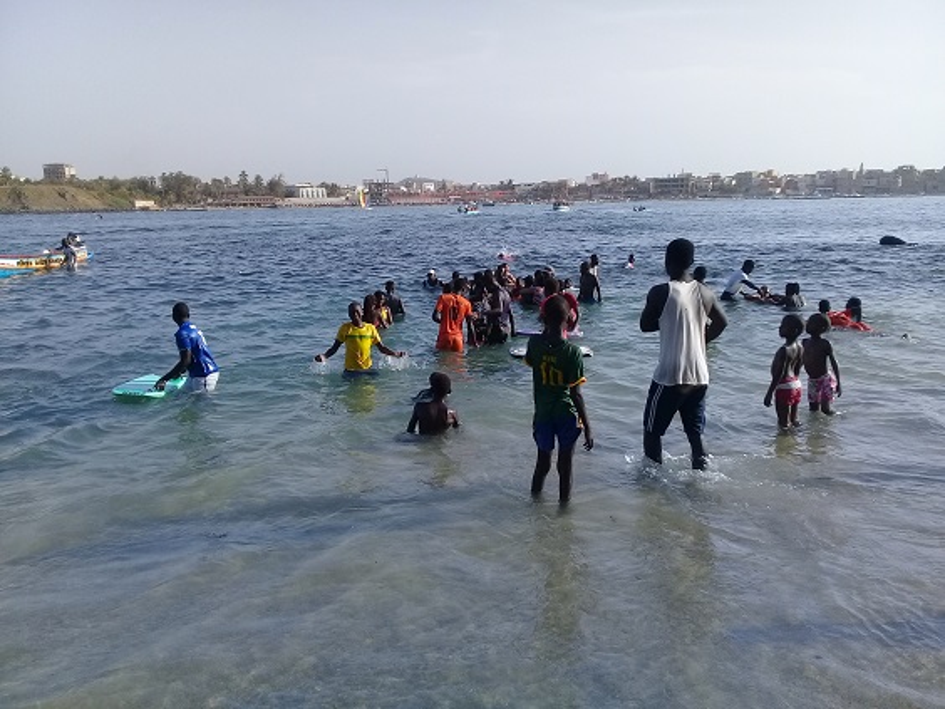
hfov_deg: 58.4
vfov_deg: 45.4
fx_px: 846
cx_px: 472
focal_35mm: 31
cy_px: 354
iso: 50
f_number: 2.2
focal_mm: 3.3
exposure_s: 1/1048
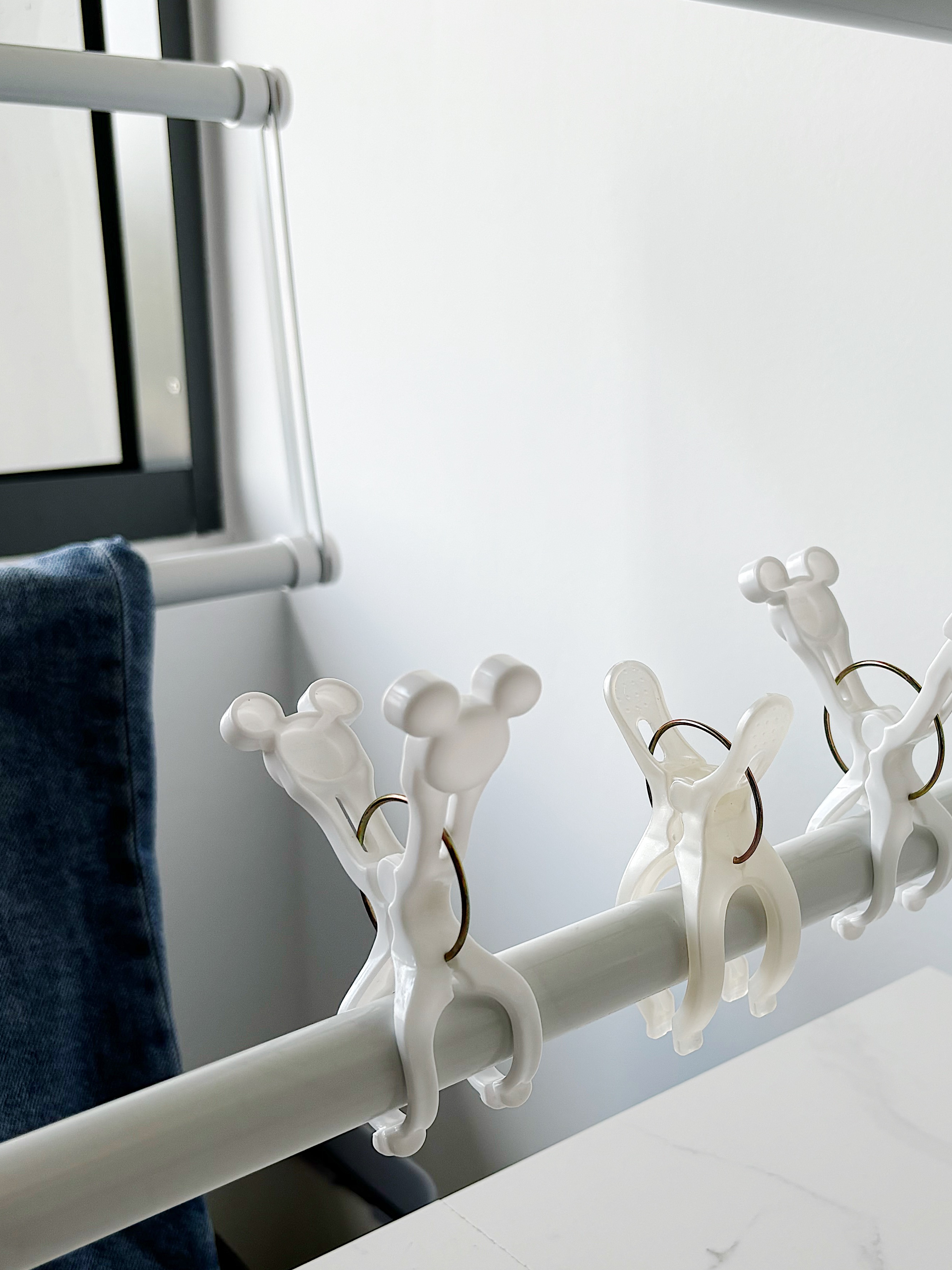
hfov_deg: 33.6
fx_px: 1540
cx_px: 731
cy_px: 763
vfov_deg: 44.6
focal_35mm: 42
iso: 40
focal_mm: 5.96
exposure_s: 1/173
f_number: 1.6
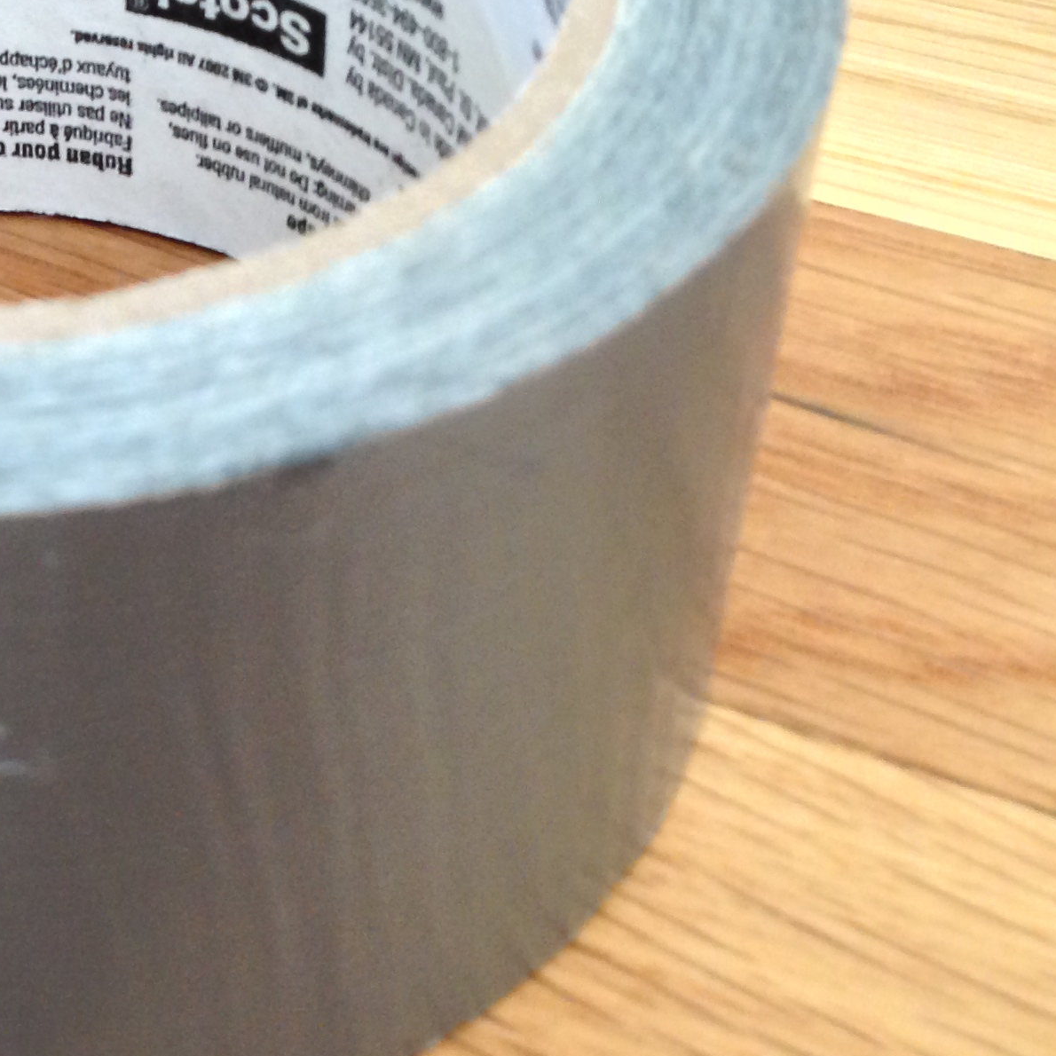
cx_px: -27
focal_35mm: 80
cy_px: 402
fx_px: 2761
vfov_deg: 21.6
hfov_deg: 20.9
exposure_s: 1/20
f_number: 2.4
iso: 160
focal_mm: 4.13
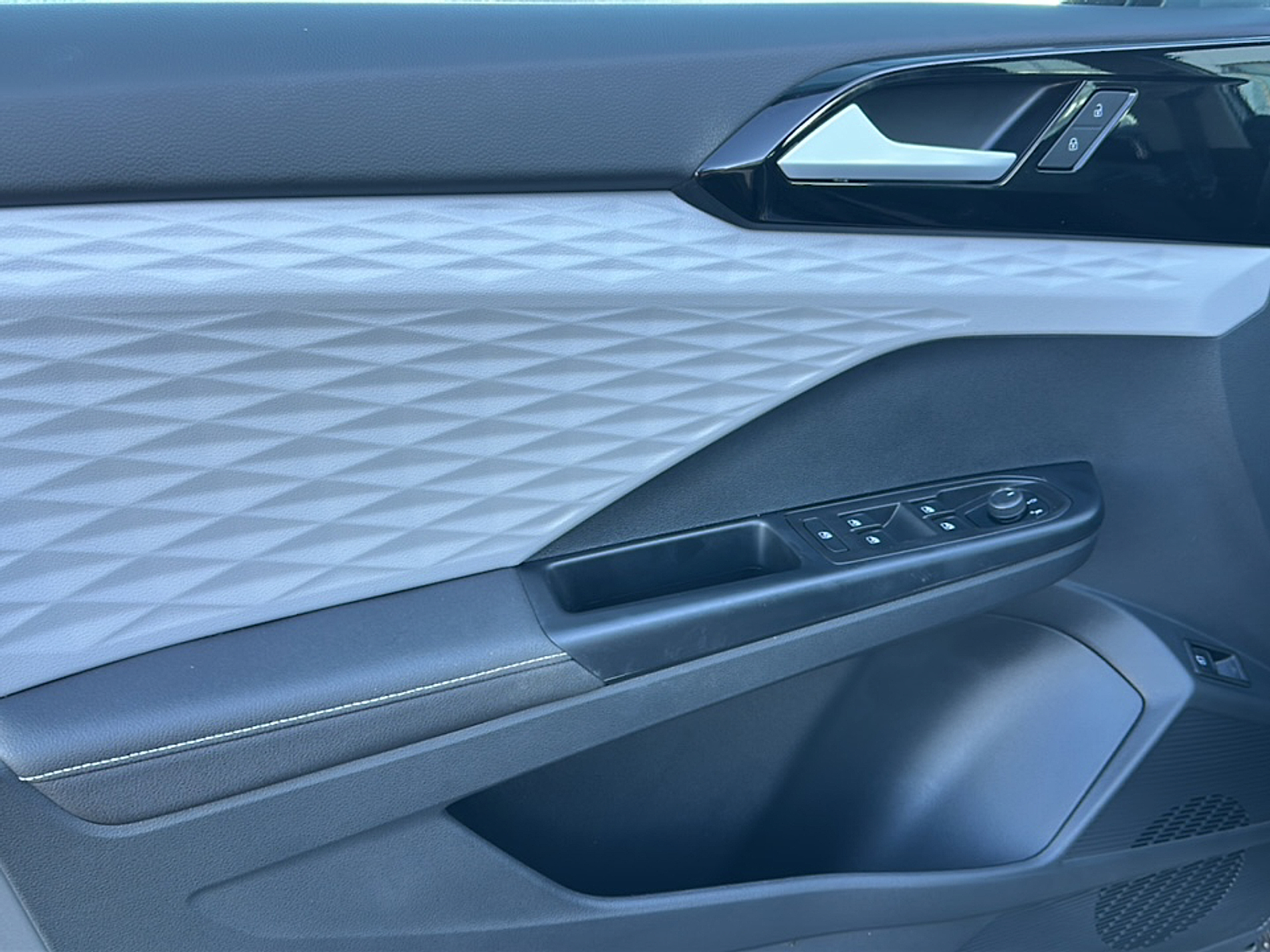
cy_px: 476
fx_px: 1101
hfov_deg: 60.0
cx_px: 635
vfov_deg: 46.8
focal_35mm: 30
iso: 50
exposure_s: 1/67
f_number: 1.78
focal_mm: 6.86
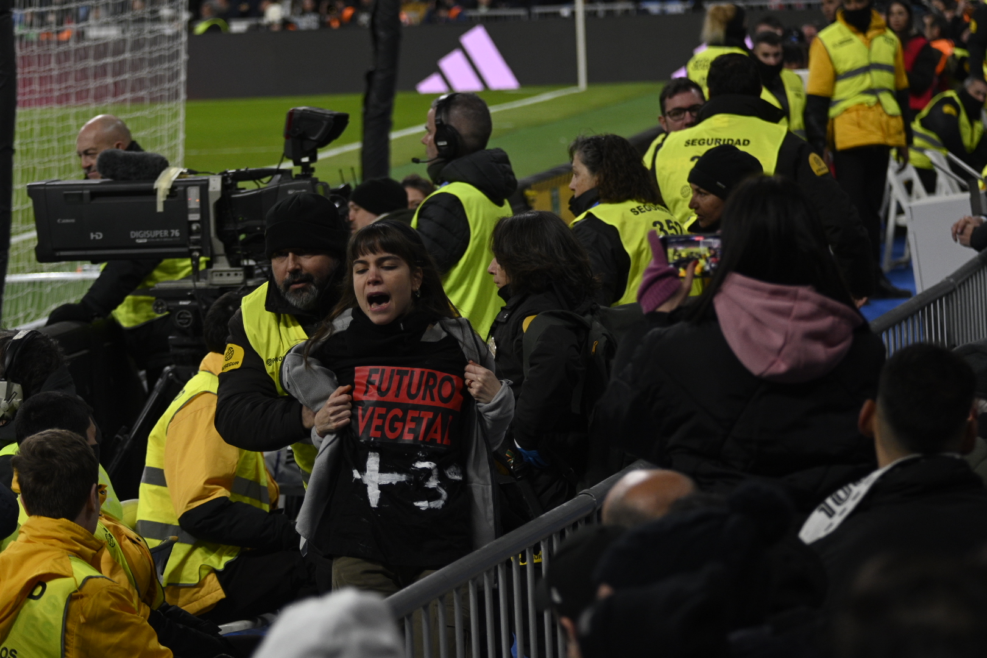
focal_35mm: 450
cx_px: 494
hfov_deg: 4.6
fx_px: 12337
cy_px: 329
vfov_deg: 3.1
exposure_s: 1/640
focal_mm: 300
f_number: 5.6
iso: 1000
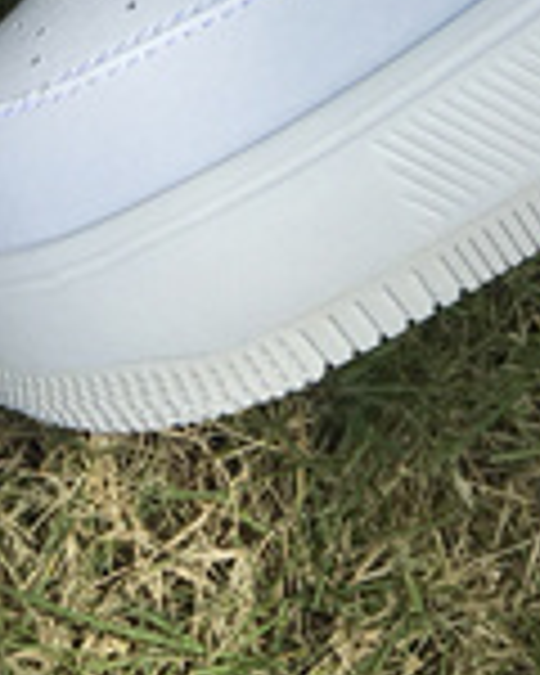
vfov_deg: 7.0
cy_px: -110
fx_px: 5474
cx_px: 40
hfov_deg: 5.6
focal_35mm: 274
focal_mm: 6.6
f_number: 2.8
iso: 20
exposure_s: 1/754
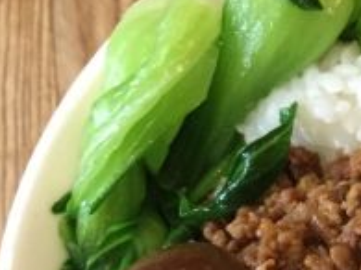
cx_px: 492
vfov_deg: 13.9
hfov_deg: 17.5
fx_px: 1084
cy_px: 301
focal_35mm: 104
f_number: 2.2
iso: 250
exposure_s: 1/25
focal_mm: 4.15
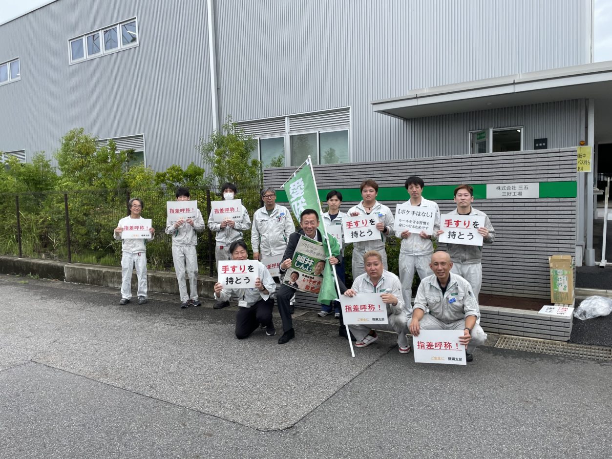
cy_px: 230
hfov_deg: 67.3
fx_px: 460
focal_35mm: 26
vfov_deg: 53.1
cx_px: 306
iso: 32
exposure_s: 1/1401
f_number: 1.6
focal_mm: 4.2
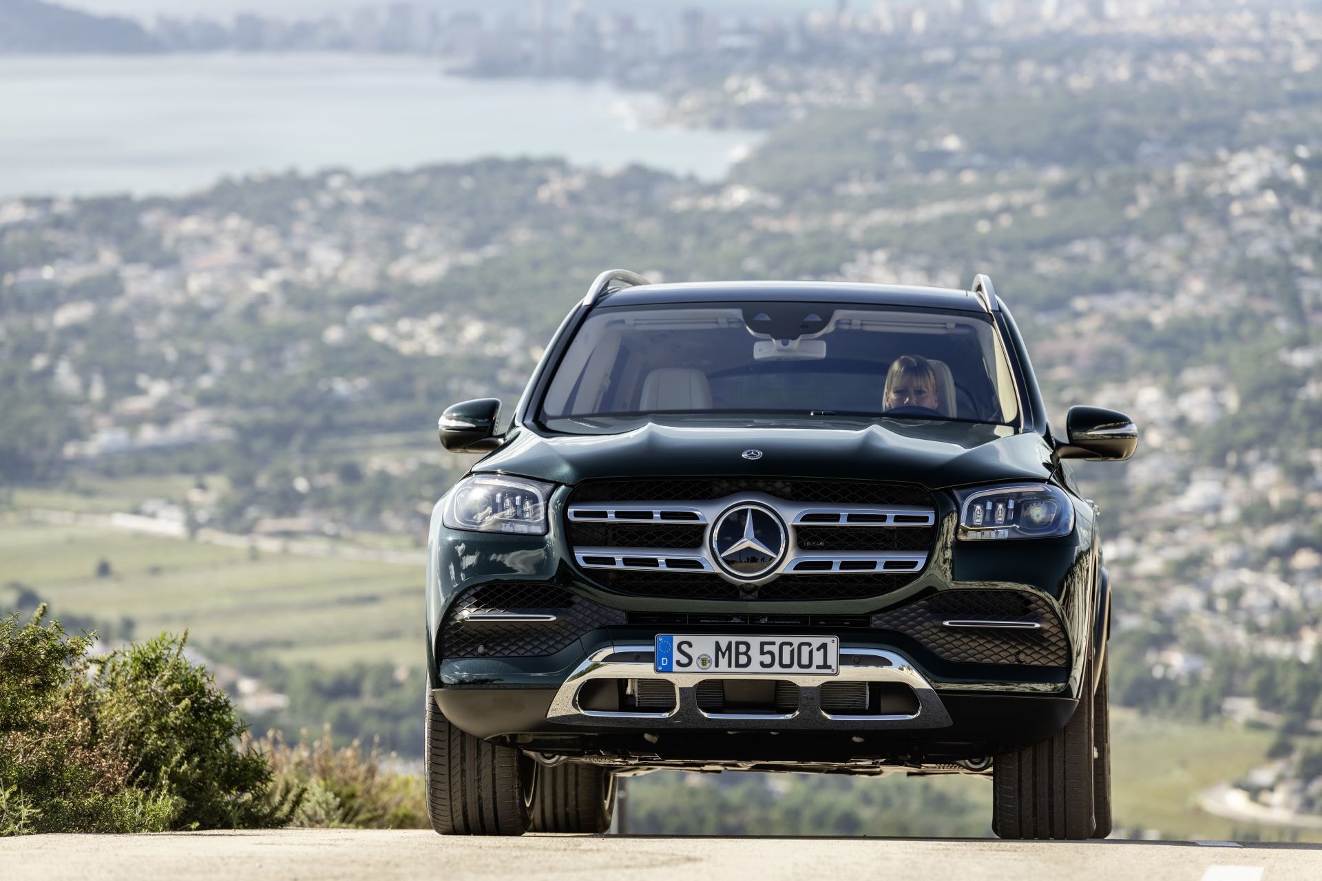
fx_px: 7160
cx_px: 661
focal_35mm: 195
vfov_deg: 7.0
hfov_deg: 10.5
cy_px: 440
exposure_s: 1/800
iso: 200
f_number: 5.6
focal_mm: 195
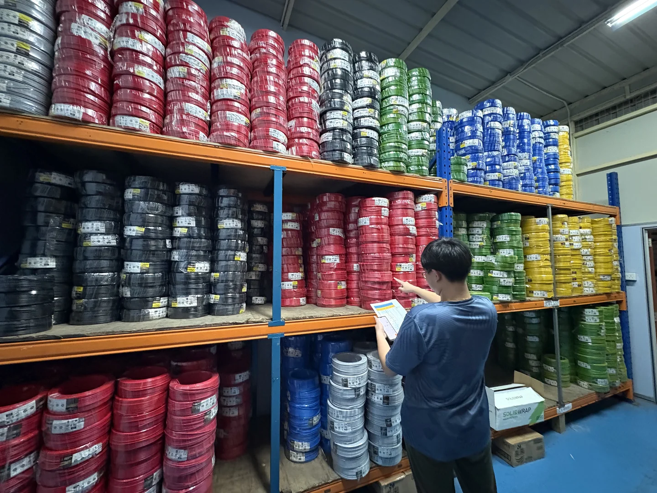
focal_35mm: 14
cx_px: 328
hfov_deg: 102.1
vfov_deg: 85.7
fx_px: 266
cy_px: 246
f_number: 2.2
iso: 1000
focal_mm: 2.22
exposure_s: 1/33
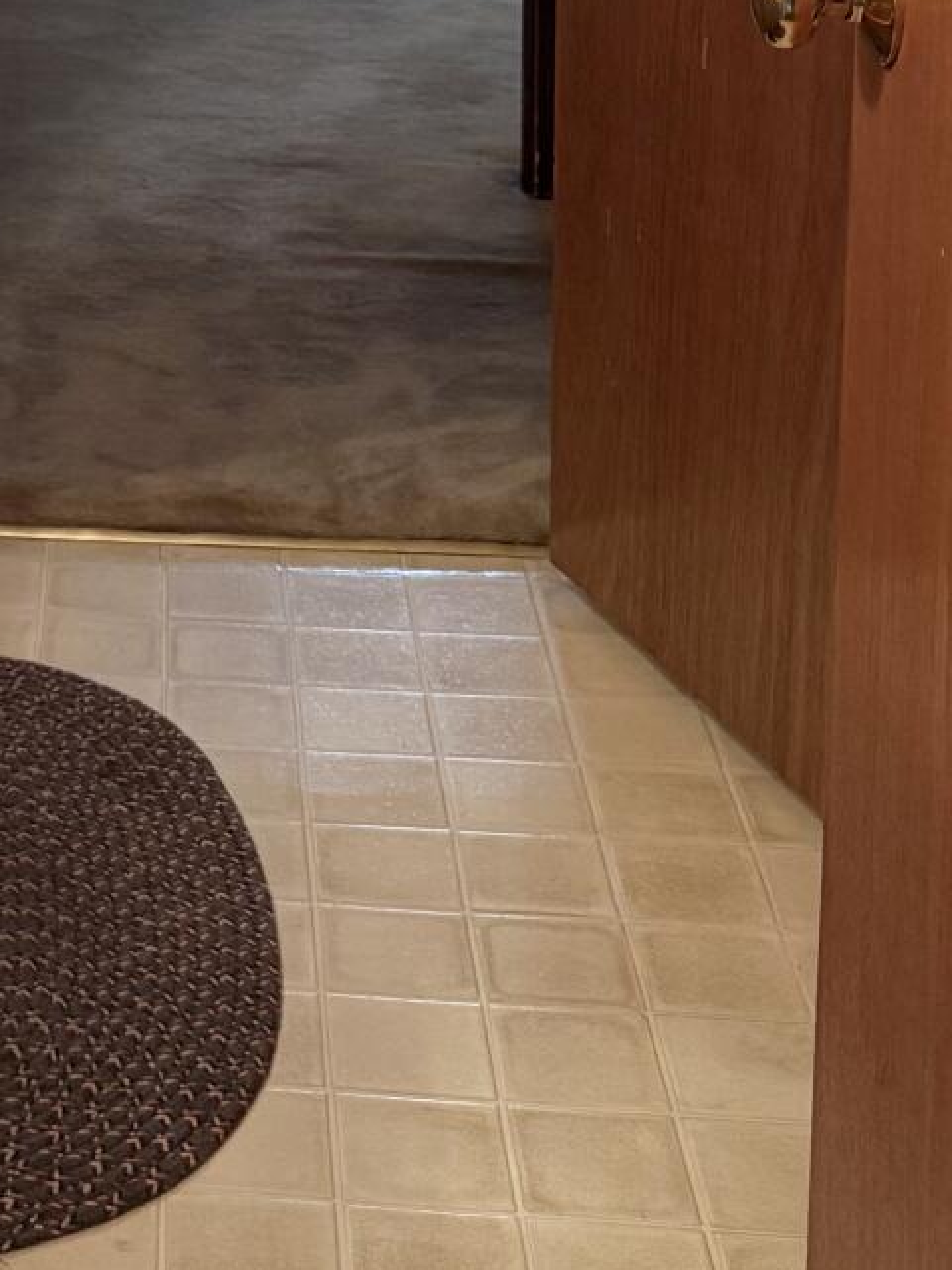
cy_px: -185
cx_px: -321
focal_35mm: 75
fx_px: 2750
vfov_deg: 24.0
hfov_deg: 18.2
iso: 250
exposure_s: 1/60
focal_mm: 6.76
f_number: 1.78
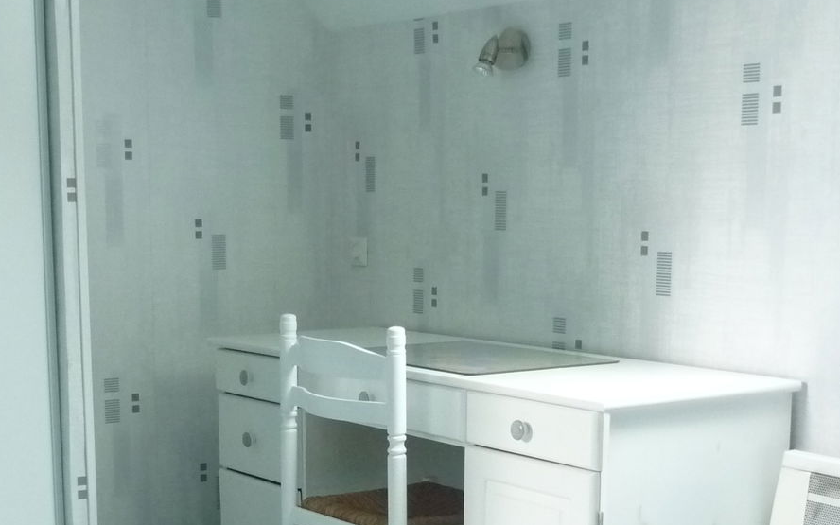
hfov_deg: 32.3
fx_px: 1442
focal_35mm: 63
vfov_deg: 20.2
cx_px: 309
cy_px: 470
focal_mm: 5.5
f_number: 2.8
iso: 400
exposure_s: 1/15
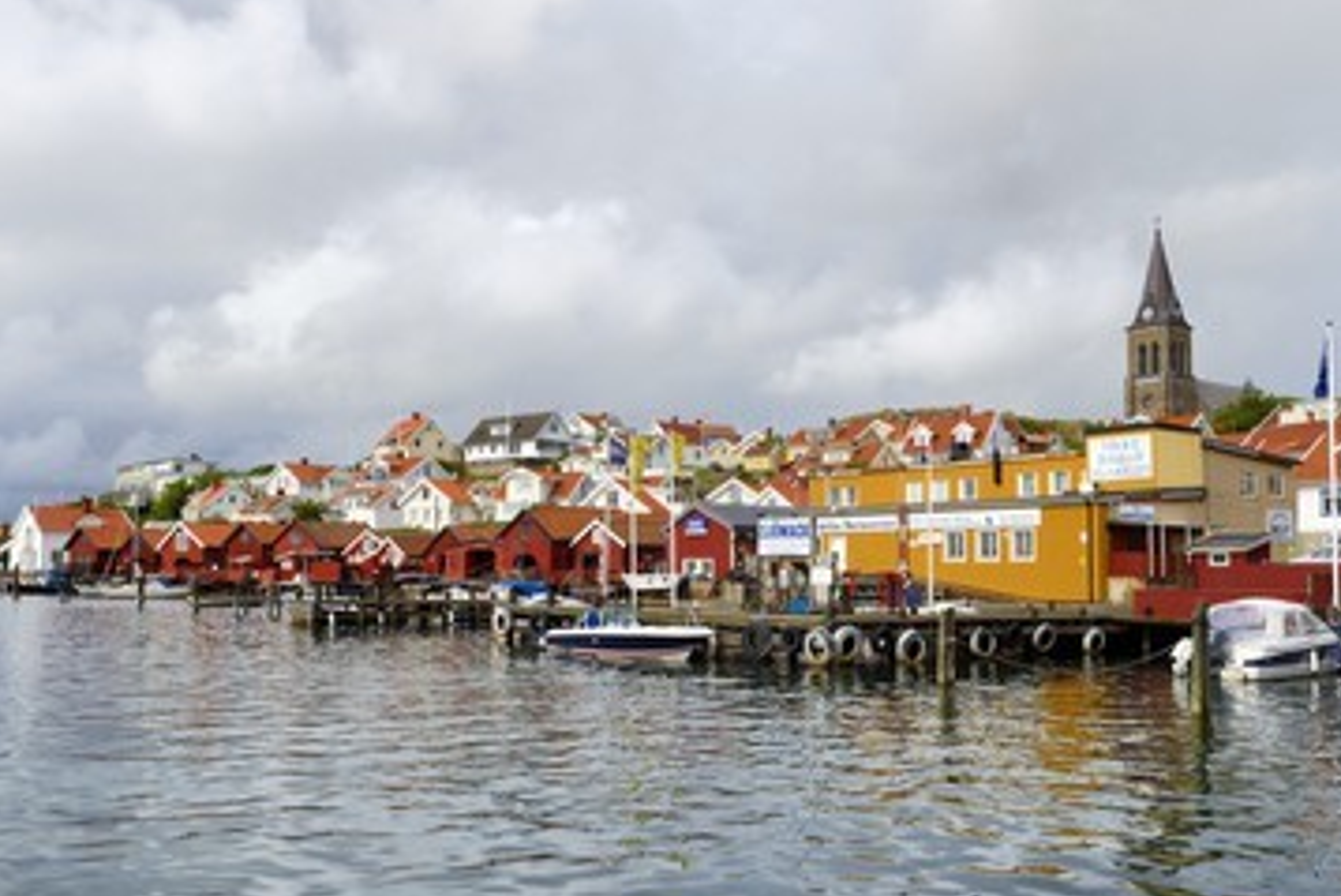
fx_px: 1267
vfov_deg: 38.9
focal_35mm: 34
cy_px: 506
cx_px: 629
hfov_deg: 55.7
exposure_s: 1/250
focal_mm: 29
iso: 200
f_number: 16
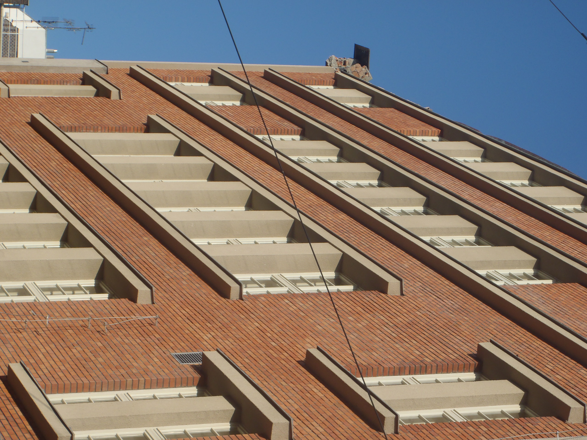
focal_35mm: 102
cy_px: 220
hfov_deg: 19.3
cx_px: 294
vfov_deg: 14.5
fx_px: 1730
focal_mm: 18.2
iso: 64
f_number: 6.3
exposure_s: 1/400
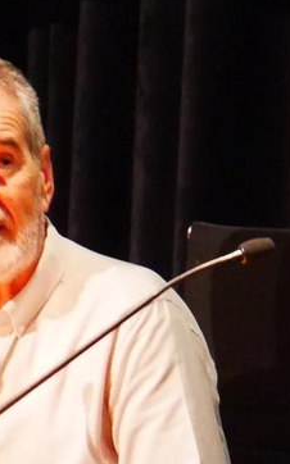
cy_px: 456
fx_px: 4986
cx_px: 346
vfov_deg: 5.3
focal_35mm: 394
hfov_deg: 3.3
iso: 3200
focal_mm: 42
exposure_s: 1/30
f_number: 5.6
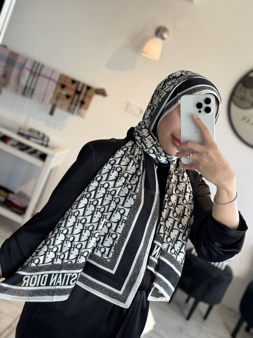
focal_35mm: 48
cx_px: 126
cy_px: 169
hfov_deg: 30.3
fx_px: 468
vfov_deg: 39.7
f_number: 1.78
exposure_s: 1/329
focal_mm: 6.86
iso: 64
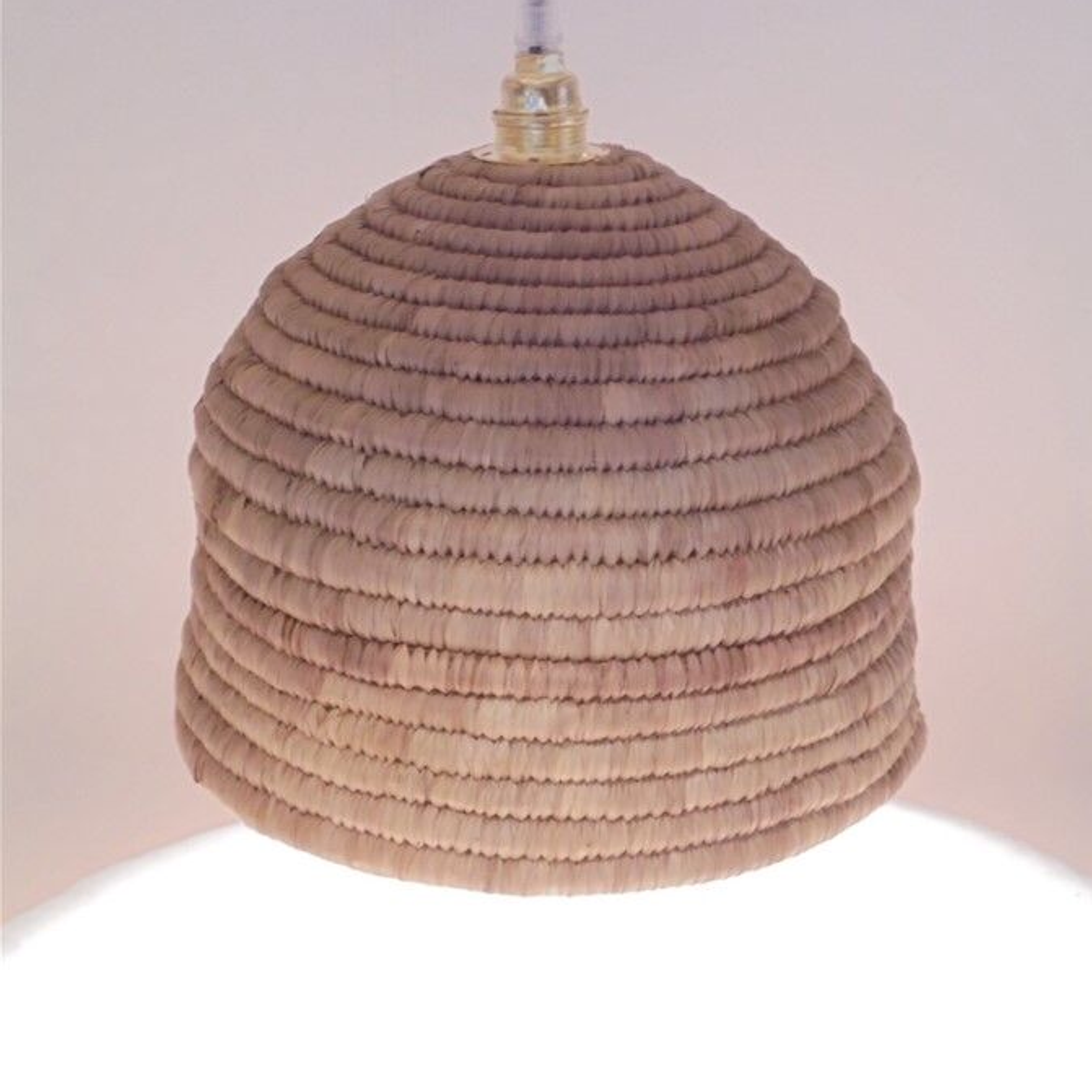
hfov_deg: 33.4
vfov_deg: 33.2
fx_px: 1820
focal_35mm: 51
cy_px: 413
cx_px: 548
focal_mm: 7.8
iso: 400
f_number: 4.5
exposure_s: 1/8
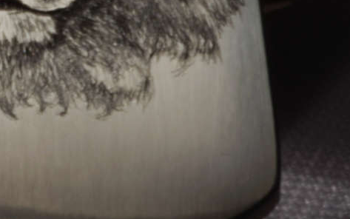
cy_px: -143
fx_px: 6471
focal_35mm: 678
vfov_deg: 1.9
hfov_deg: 3.1
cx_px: -143
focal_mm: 105
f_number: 13
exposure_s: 1/40
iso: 100
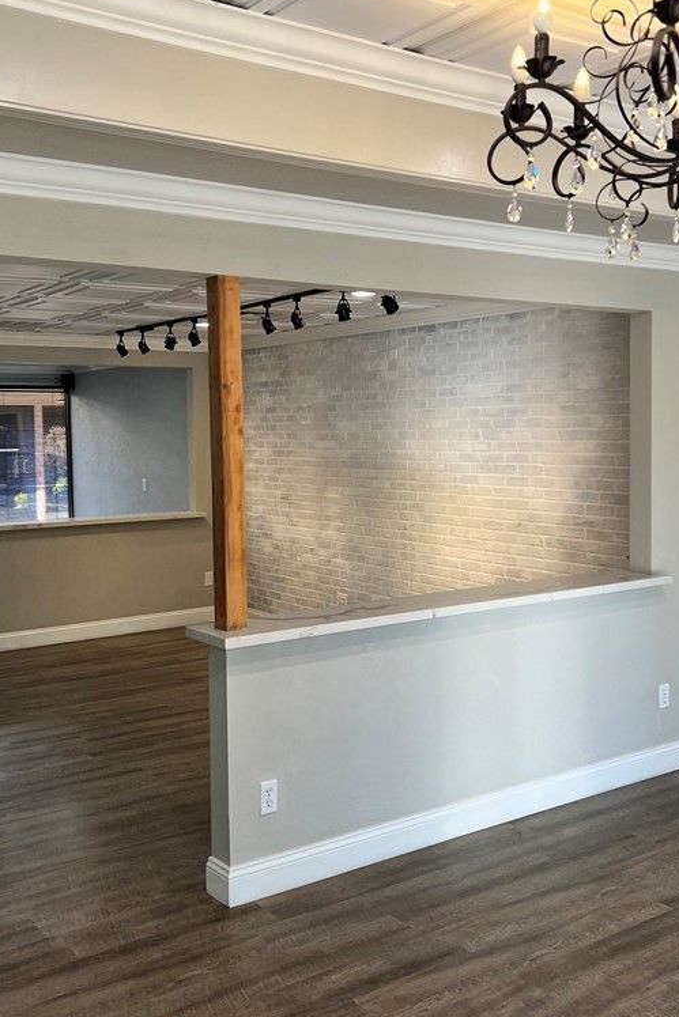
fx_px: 1046
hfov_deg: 36.0
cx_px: 337
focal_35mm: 37
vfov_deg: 51.9
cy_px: 507
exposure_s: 1/120
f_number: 1.5
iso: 80
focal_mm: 5.7
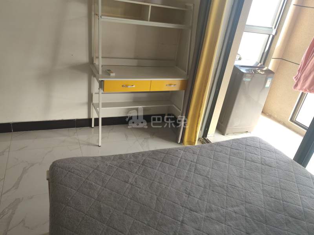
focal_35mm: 27
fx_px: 245
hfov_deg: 65.3
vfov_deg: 51.4
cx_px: 157
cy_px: 118
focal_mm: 5.52
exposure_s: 1/100
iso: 125
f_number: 1.95
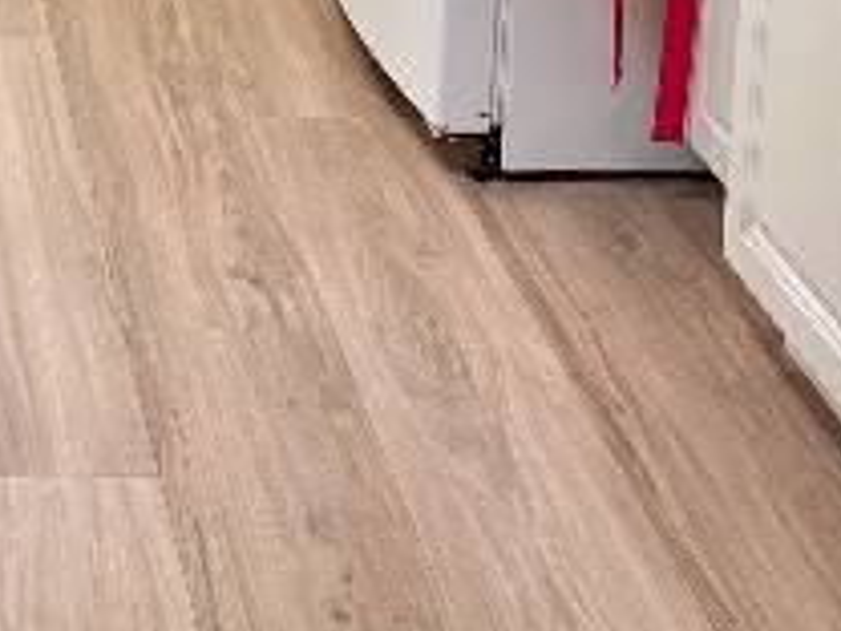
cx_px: -129
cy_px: -439
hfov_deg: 17.8
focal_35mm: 106
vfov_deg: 12.9
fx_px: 2575
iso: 80
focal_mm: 5.96
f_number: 1.6
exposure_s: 1/148
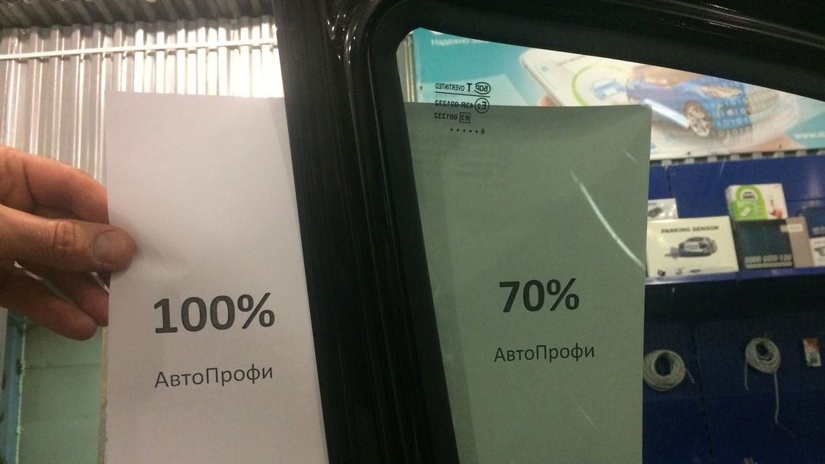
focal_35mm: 32
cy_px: 291
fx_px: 700
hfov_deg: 61.0
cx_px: 409
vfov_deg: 36.4
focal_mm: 4.15
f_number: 2.2
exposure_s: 1/25
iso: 320
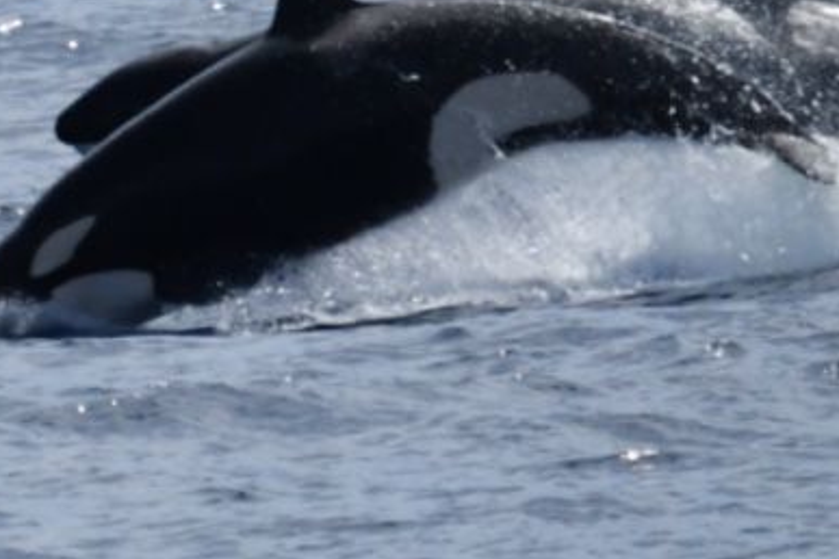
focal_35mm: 1241
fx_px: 28920
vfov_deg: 1.1
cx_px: 529
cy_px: 29
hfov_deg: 1.7
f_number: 6.3
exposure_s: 1/8000
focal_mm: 600
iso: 720
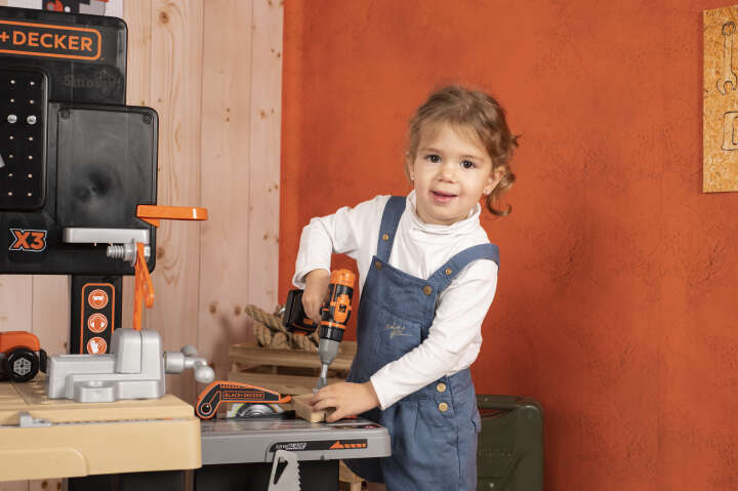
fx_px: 1024
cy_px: 246
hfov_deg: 39.6
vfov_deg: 27.0
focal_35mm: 50
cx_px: 369
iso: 100
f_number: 8
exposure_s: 1/125
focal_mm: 50
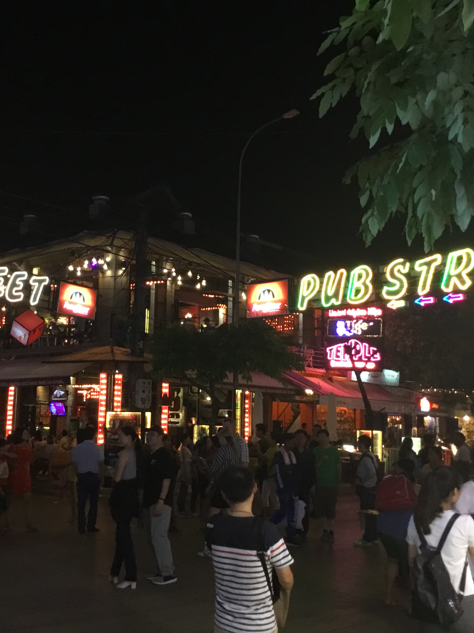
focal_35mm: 42
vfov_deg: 44.8
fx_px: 767
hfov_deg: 34.1
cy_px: 312
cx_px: 169
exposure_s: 1/25
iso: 200
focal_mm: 3.3
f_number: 2.4
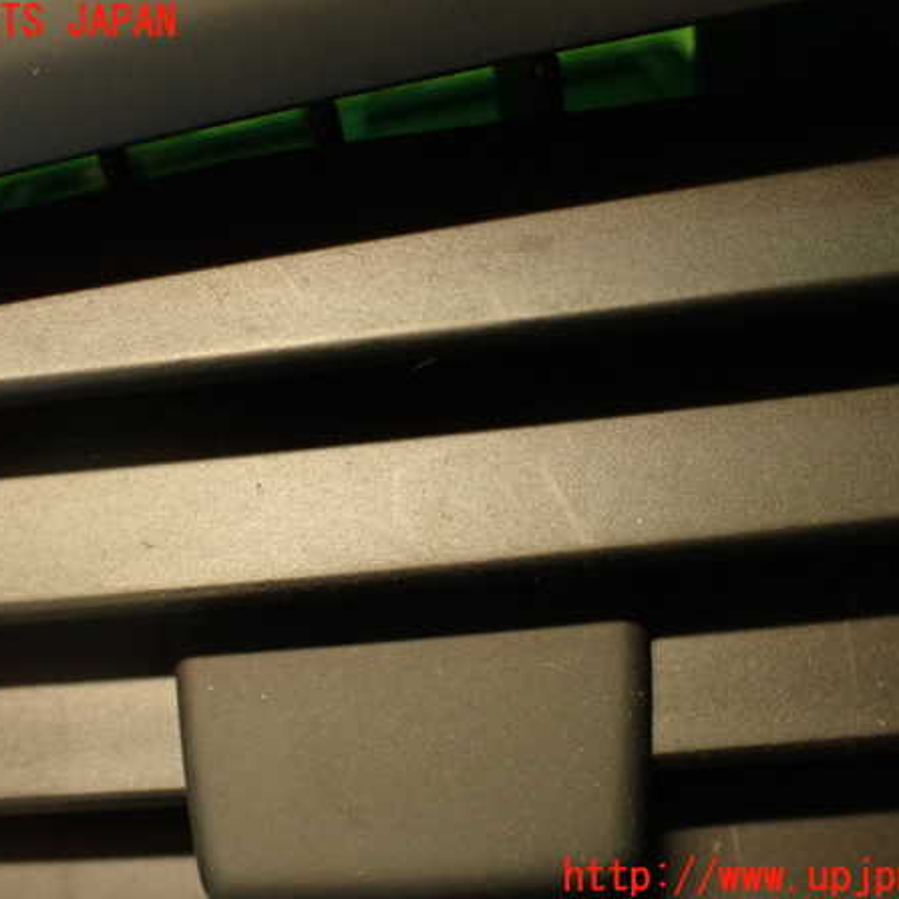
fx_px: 1117
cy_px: 451
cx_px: 414
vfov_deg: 43.9
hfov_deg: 43.8
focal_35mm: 38
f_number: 2.4
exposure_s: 1/30
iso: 400
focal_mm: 5.79
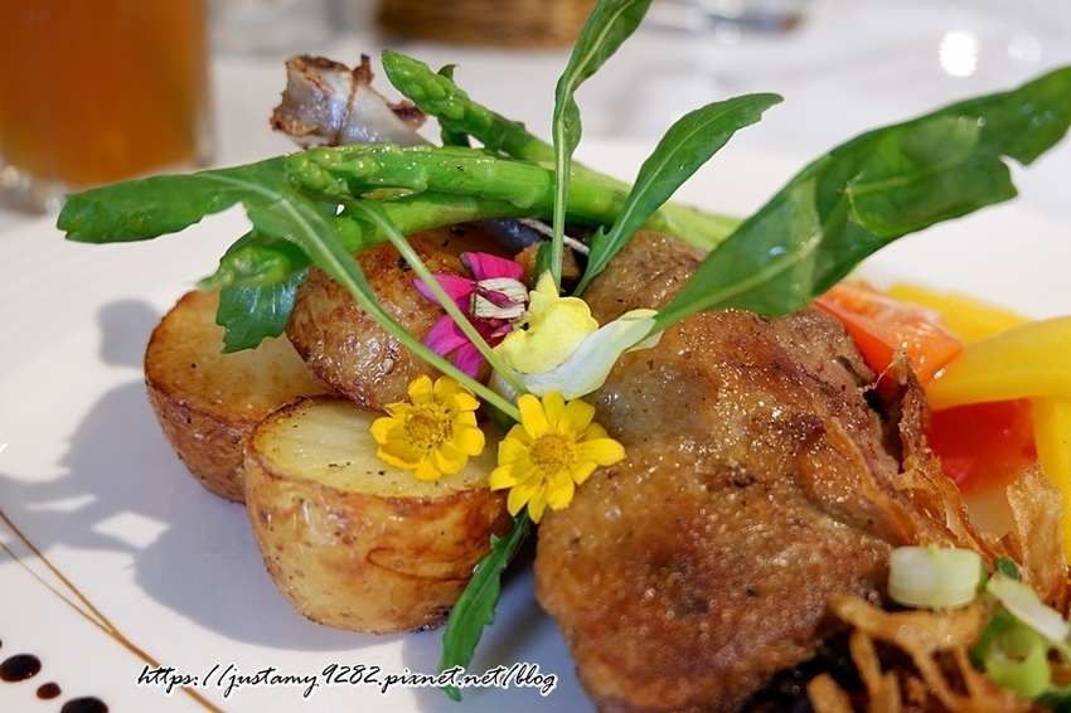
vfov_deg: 34.2
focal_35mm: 39
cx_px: 536
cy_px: 356
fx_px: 1160
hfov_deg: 49.6
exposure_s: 1/56
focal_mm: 26.9
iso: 1000
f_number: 4.5
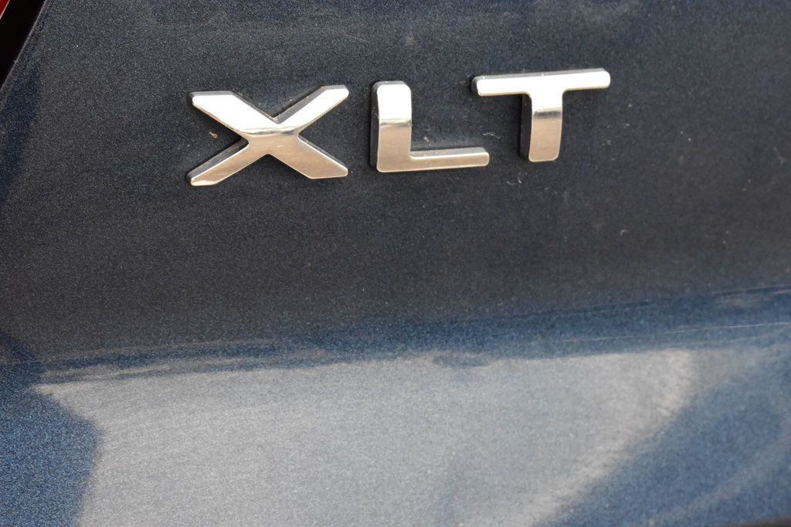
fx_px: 1713
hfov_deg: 26.0
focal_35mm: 78
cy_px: 264
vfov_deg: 17.5
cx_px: 396
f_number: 10
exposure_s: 1/200
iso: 2500
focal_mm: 52
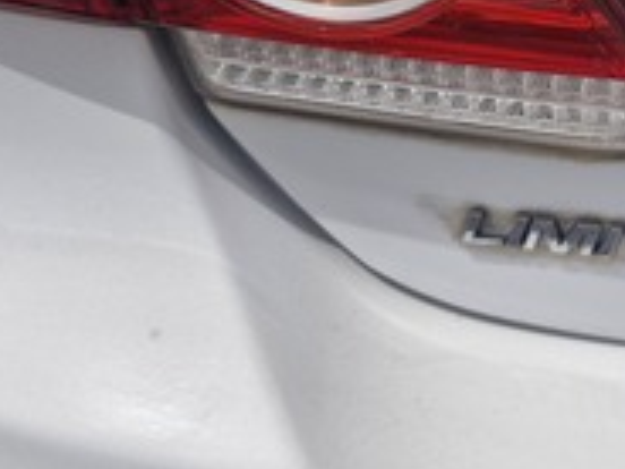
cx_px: 644
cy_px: 22
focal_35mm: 57
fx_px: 1029
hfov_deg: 31.0
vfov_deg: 24.7
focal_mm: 5.54
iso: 50
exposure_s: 1/4768
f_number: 1.8
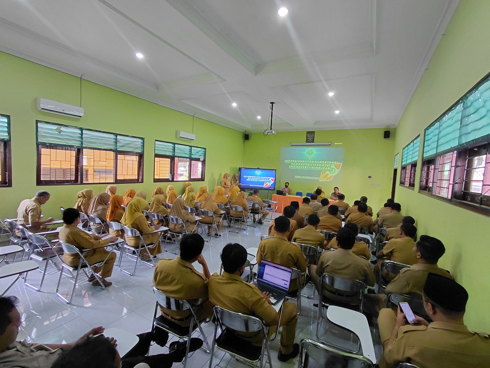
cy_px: 184
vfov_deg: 78.1
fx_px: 226
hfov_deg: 94.5
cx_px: 245
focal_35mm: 16
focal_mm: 1.64
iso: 160
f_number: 2.2
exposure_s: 1/50
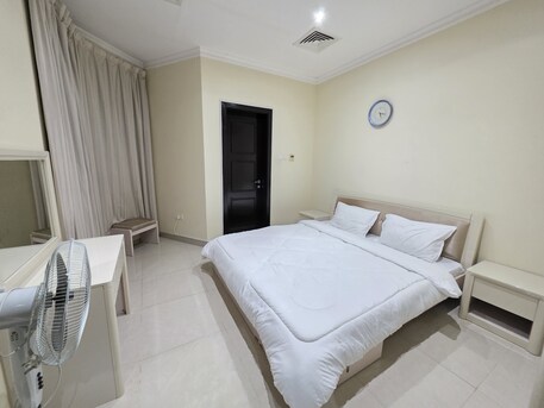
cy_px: 204
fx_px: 204
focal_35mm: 13
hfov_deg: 106.2
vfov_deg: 89.9
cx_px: 272
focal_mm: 2.2
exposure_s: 1/50
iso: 800
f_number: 1.9
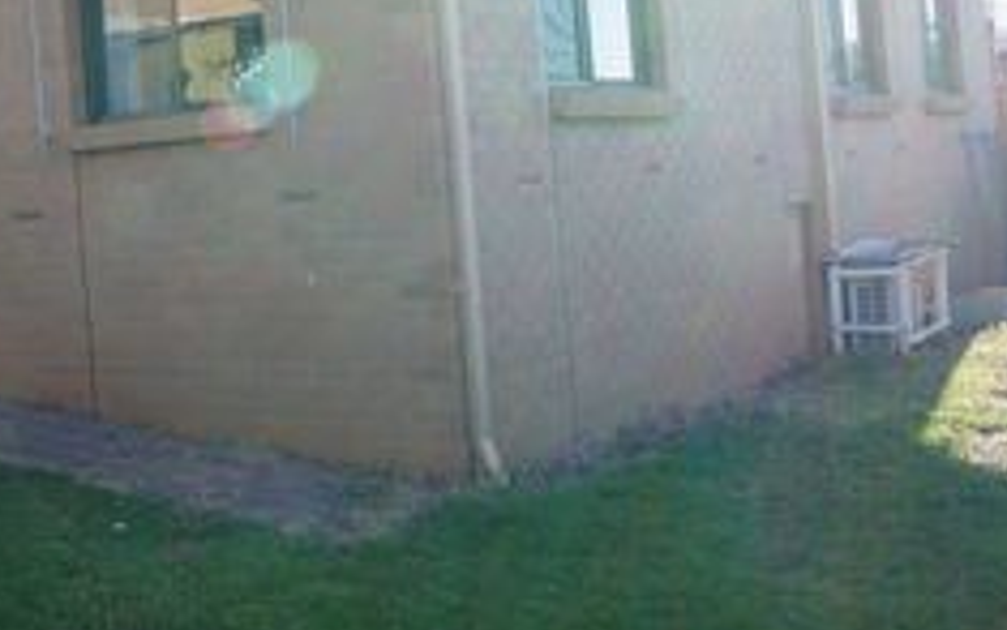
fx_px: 1510
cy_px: 135
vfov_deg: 23.3
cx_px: 184
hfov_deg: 35.5
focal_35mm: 55
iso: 100
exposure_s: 1/50
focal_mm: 18
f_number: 11
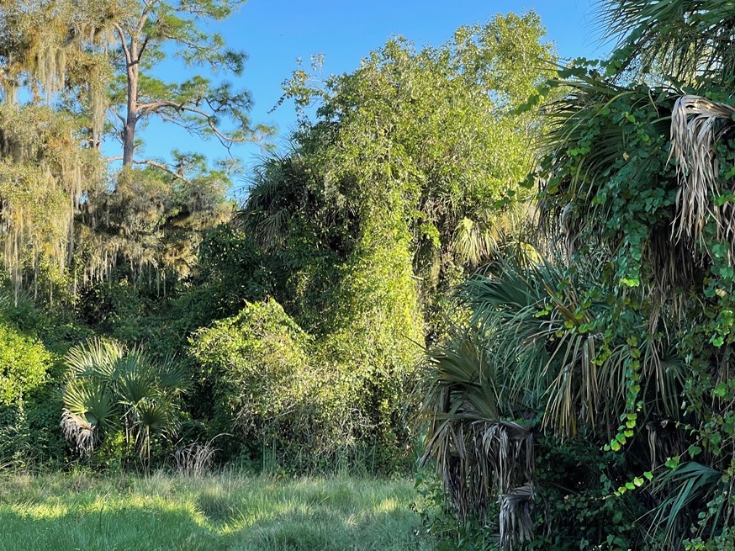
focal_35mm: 75
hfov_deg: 26.0
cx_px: 379
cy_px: 268
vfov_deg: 19.6
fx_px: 1592
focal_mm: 7.5
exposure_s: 1/361
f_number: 2.2
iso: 20
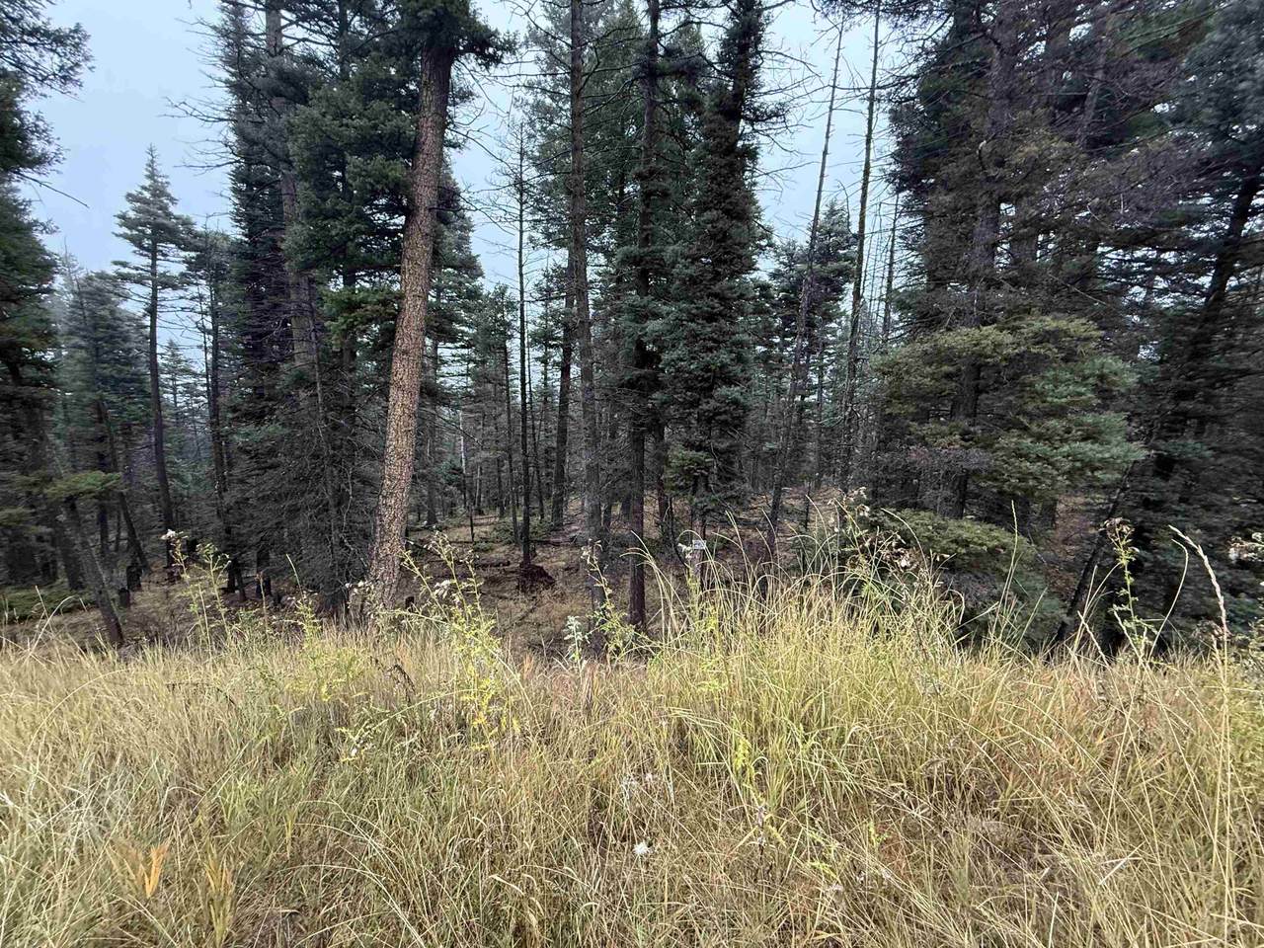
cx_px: 632
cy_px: 474
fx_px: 511
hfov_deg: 102.1
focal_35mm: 14
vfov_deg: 85.7
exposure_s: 1/82
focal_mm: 2.22
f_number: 2.2
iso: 400
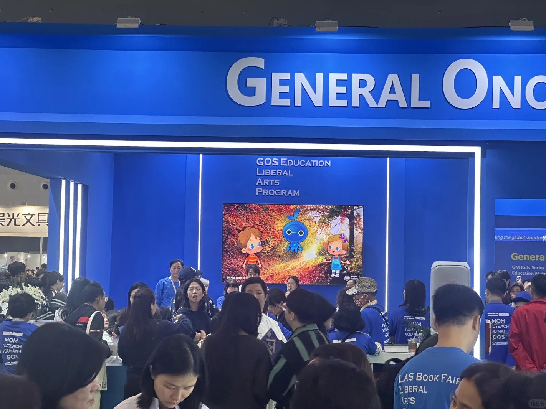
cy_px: 205
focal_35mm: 78
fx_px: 1230
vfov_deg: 18.9
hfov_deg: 25.0
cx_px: 275
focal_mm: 9
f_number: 2.8
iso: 200
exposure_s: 1/75
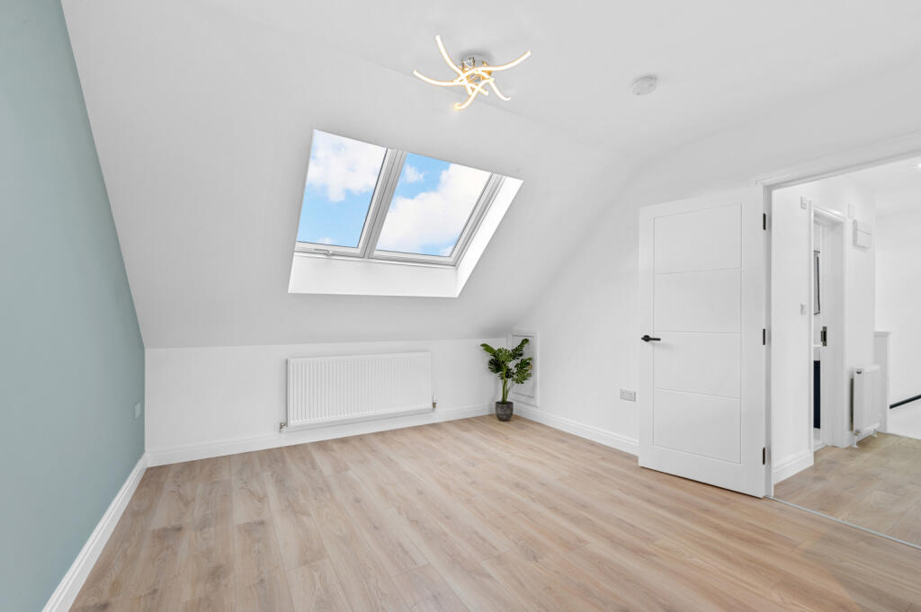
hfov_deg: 100.4
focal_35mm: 15
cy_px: 306
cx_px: 460
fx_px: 383
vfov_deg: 77.2
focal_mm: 15
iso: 250
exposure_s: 1/1.25
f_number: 16
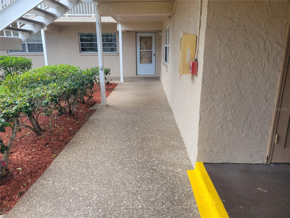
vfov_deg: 53.1
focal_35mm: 26
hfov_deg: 67.3
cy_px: 109
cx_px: 145
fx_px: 218
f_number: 1.8
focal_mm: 5.4
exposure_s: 1/283
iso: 40
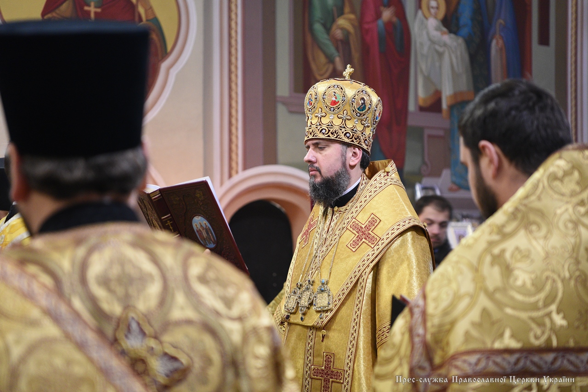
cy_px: 196
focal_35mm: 70
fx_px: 1144
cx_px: 294
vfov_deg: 19.5
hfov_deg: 28.8
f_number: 2.8
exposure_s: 1/40
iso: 3200
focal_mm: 70
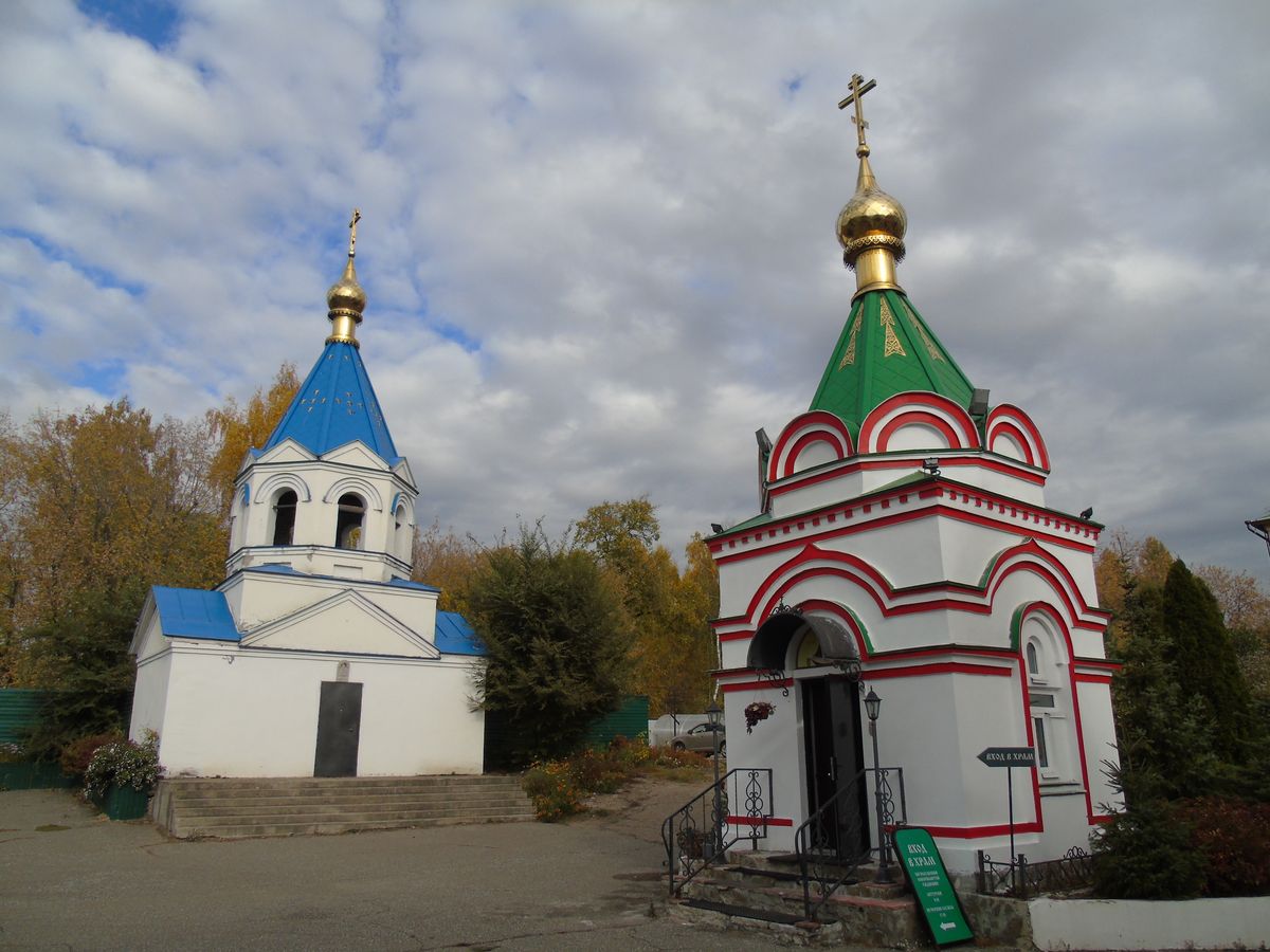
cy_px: 476
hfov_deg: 69.4
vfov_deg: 54.9
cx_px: 635
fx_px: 917
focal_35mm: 25
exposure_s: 1/1000
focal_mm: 4.4
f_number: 3.4
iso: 80
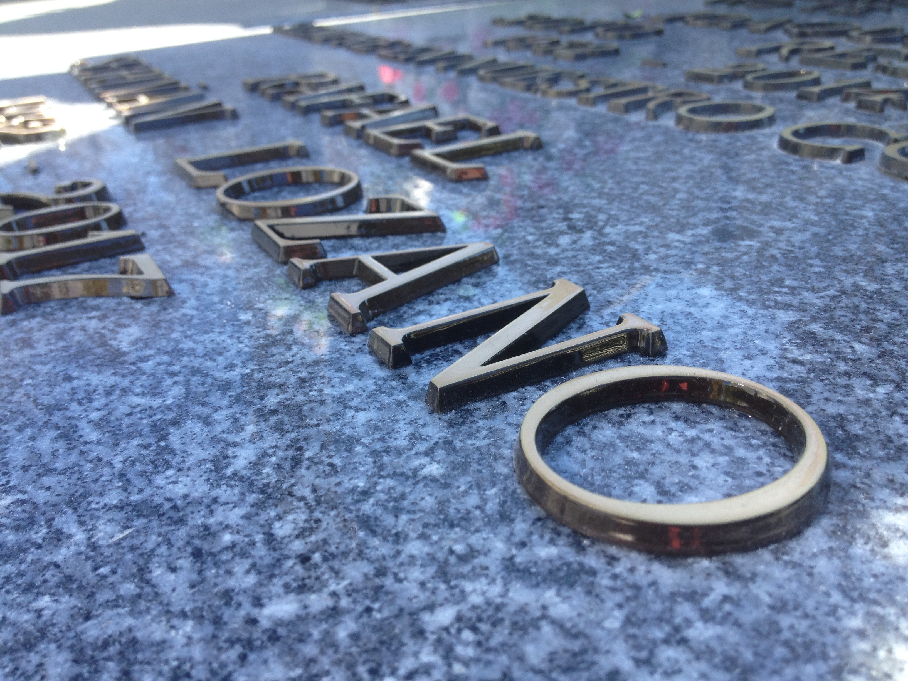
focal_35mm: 35
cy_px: 340
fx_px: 918
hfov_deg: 52.6
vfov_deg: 40.7
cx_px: 454
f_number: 2.4
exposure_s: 1/284
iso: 50
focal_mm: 4.28
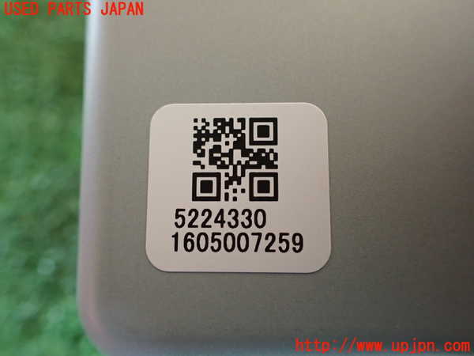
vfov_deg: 46.8
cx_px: 237
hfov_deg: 60.0
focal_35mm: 30
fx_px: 411
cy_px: 178
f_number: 2.3
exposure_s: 1/30
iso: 1000
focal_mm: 5.4
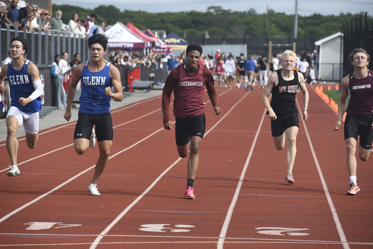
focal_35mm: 210
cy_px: 124
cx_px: 186
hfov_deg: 9.8
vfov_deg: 6.5
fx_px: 2176
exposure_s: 1/2500
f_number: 6.3
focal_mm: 140
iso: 640
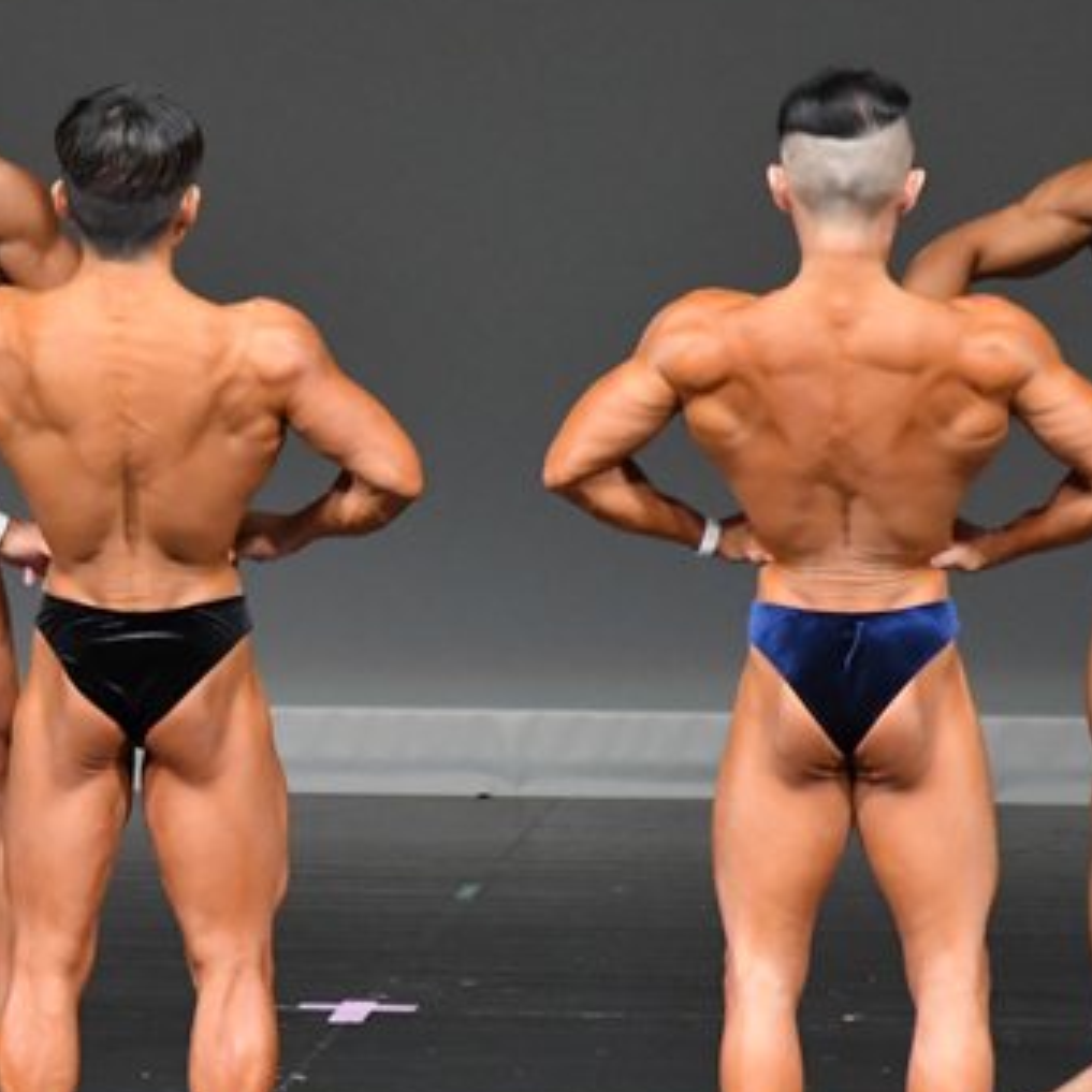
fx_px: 21842
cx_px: 92
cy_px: 731
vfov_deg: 2.9
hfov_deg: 2.9
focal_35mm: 612
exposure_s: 1/400
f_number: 5.6
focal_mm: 210
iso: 5000
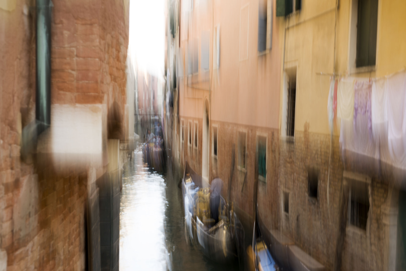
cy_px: 136
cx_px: 203
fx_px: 564
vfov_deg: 27.0
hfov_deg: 39.6
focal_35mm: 50
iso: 100
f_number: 5.6
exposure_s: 1/3
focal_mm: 50
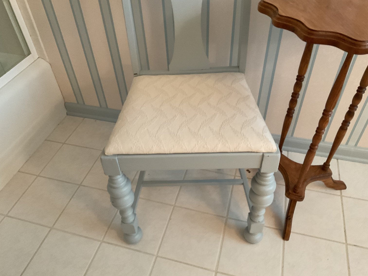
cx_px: 184
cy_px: 138
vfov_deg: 48.2
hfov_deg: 61.7
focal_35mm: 29
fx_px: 308
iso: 200
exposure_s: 1/60
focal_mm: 3
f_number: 1.8
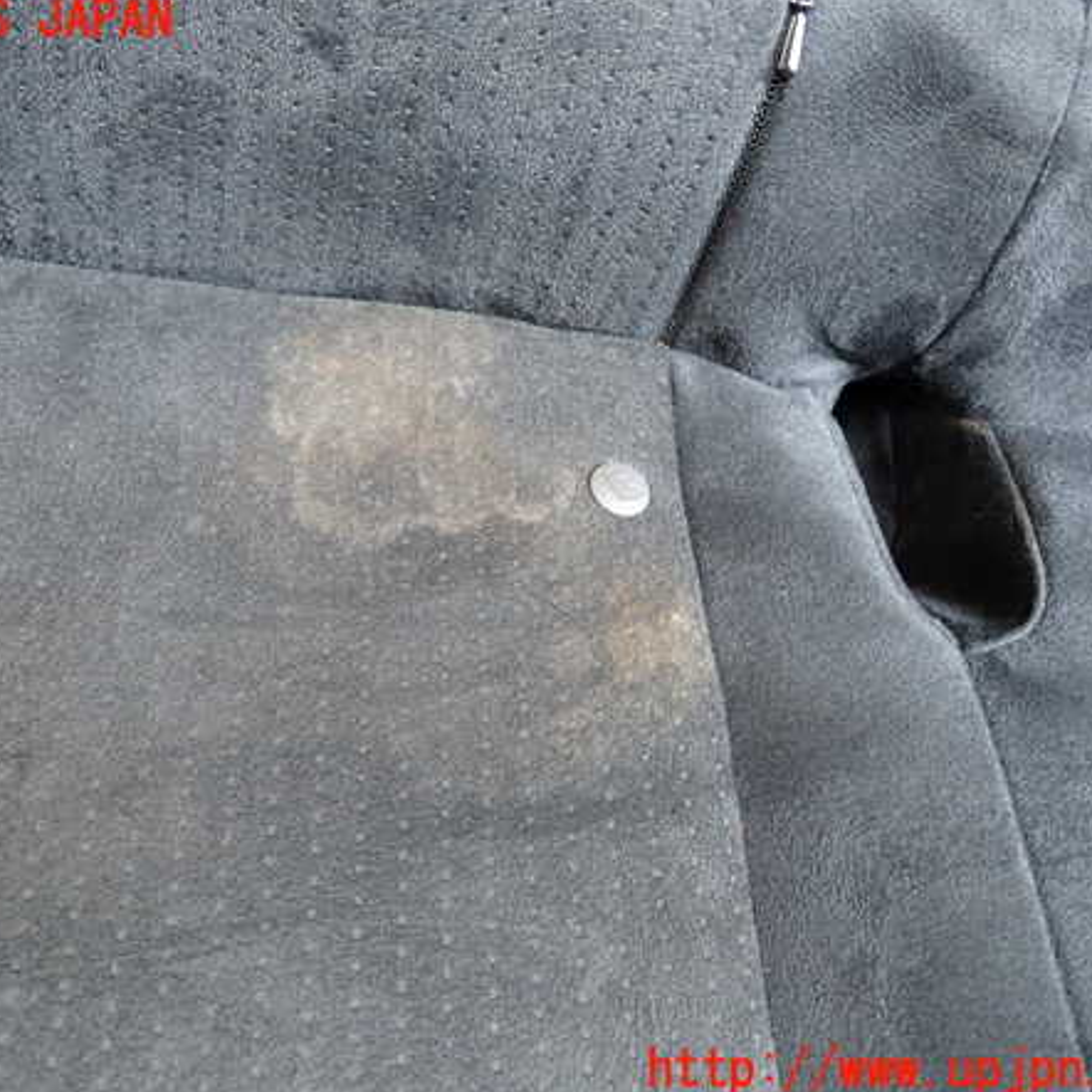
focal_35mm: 30
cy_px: 546
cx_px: 464
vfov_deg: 54.0
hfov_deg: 53.8
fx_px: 1071
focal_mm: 4.5
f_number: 2
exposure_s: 1/40
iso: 200
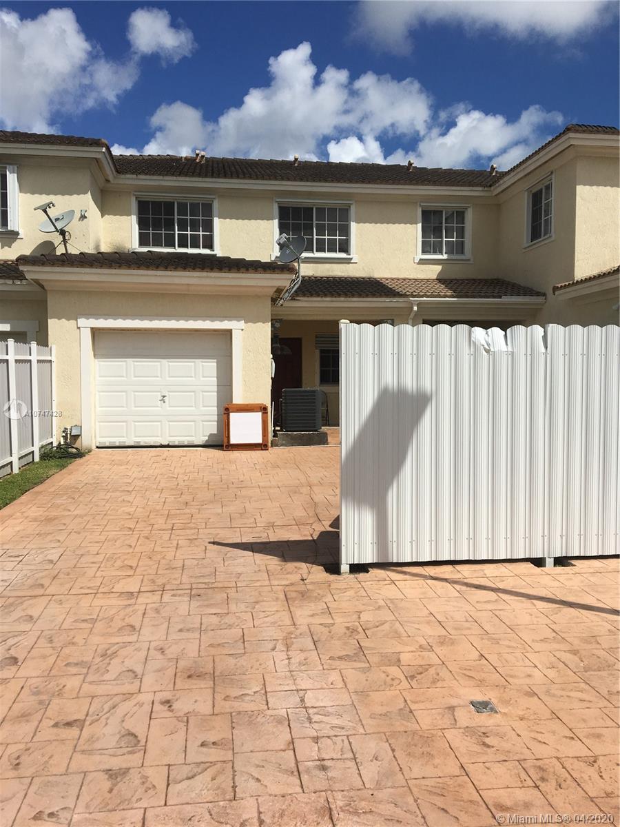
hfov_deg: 48.2
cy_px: 414
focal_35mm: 29
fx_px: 693
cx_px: 310
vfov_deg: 61.7
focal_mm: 4.15
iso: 25
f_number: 2.2
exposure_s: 1/4274
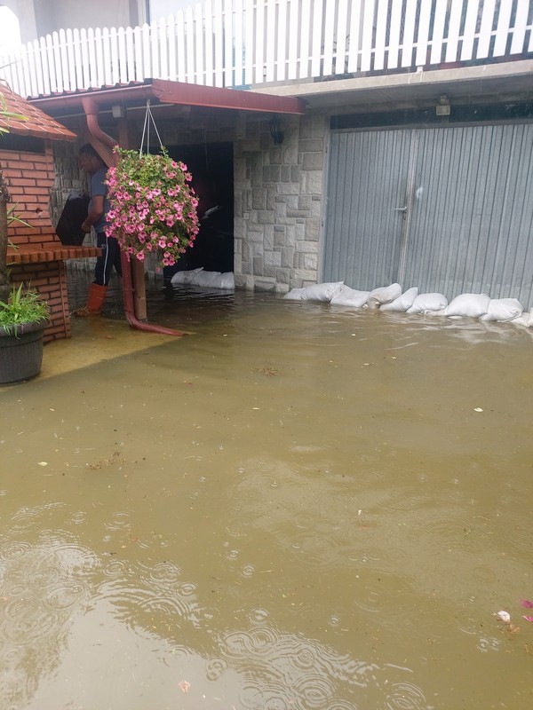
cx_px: 266
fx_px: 513
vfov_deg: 69.4
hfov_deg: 54.9
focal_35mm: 25
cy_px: 355
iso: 64
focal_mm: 4.58
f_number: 2
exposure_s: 1/100
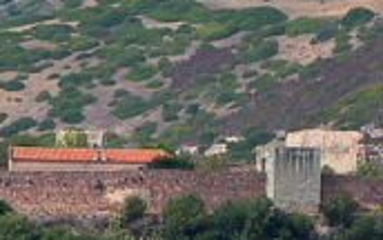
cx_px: 89
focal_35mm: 836
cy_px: 420
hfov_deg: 2.5
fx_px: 8738
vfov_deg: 1.6
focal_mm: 92
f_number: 8
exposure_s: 1/1000
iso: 400
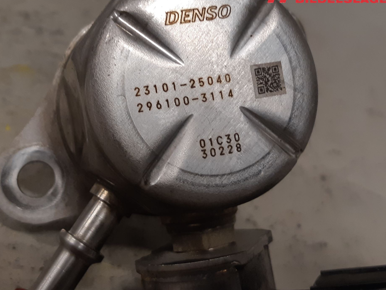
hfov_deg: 61.6
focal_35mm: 29
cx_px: 181
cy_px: 129
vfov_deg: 48.1
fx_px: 323
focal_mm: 3.93
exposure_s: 1/50
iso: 64
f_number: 1.7
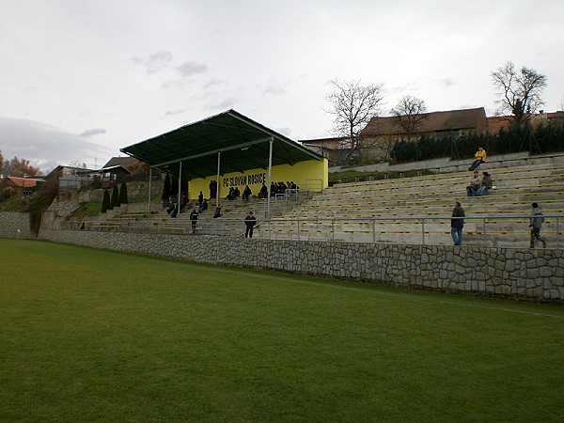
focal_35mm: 38
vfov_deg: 37.7
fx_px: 619
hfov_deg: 49.0
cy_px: 212
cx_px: 282
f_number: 4.4
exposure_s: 1/200
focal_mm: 6.3
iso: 50
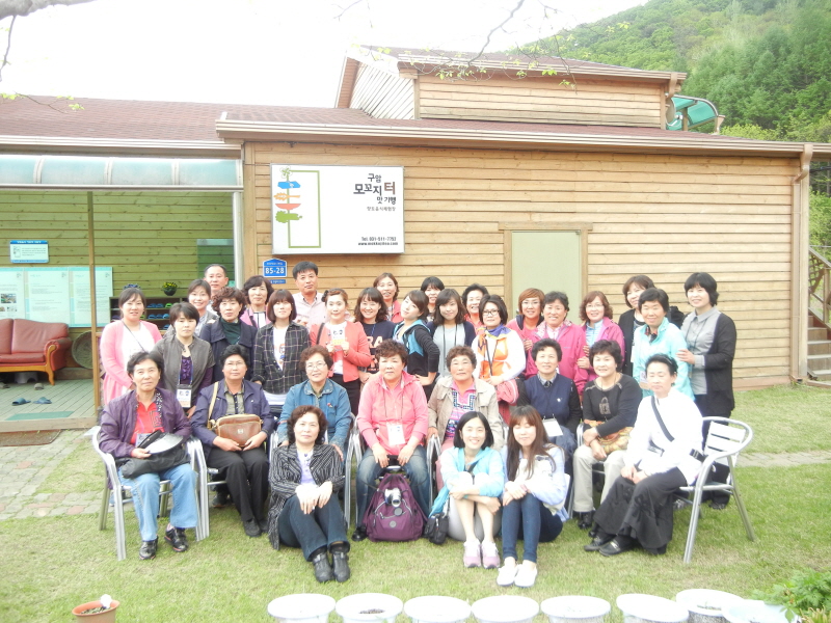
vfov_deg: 46.8
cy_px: 312
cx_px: 416
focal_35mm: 30
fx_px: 720
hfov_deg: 60.0
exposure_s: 1/105
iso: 160
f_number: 3.5
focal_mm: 5.4
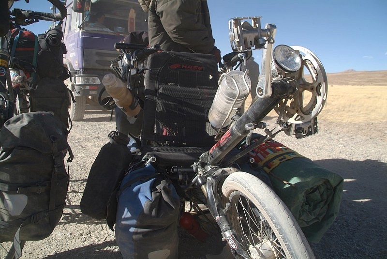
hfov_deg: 67.3
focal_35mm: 27
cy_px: 130
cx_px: 194
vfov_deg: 48.0
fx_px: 291
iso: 100
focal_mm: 18
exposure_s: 1/180
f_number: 6.7
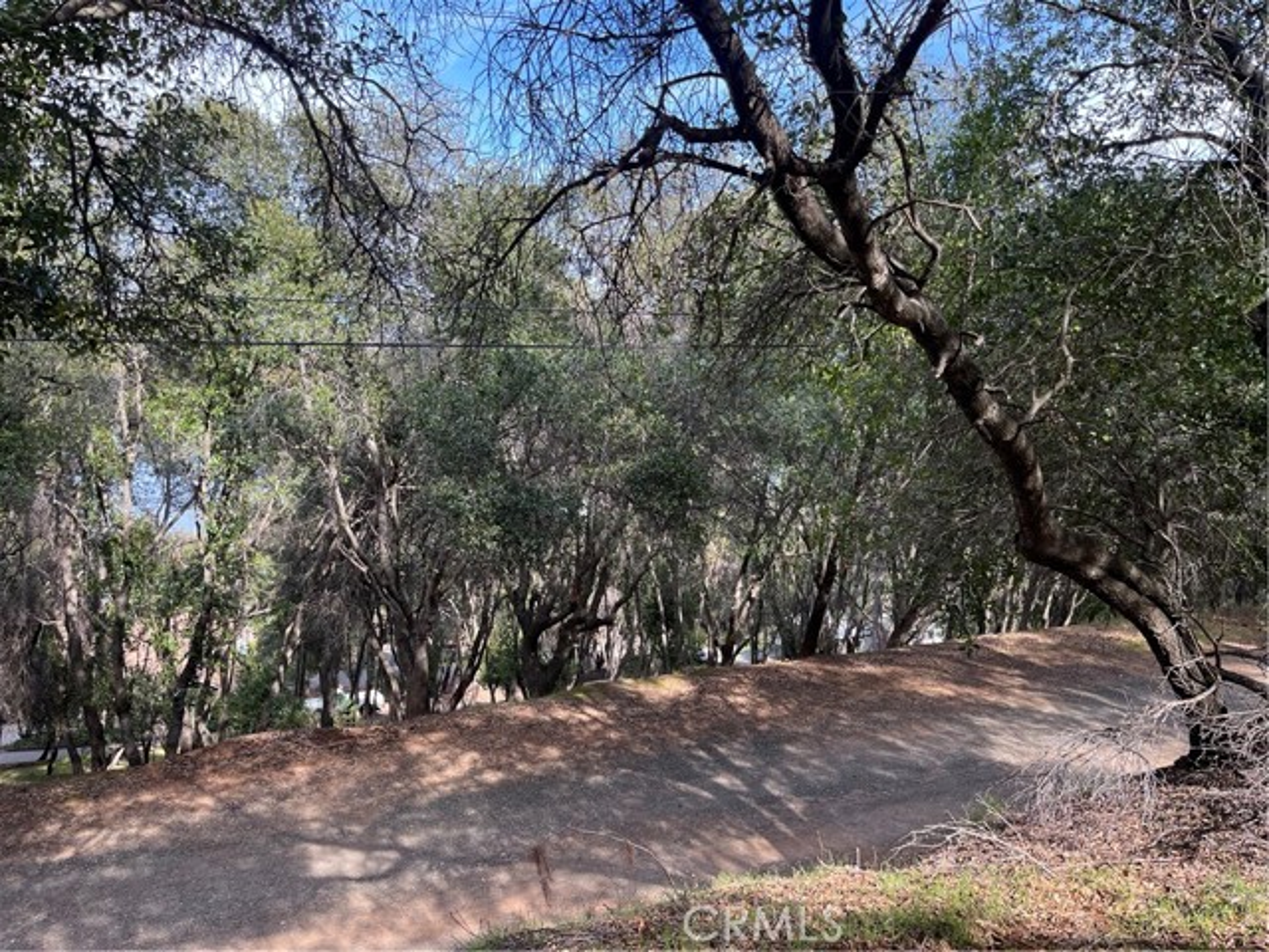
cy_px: 476
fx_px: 953
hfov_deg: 67.3
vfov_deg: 53.1
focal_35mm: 26
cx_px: 634
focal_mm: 5.1
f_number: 1.6
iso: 50
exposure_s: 1/440
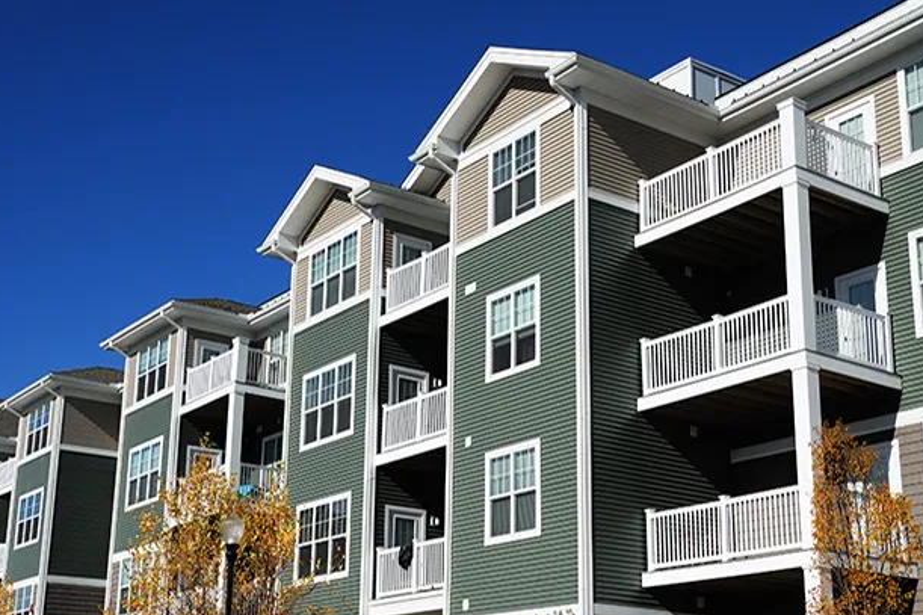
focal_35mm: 55
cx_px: 449
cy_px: 379
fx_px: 1410
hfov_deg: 36.3
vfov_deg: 24.5
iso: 320
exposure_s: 1/2000
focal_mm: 42
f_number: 7.1
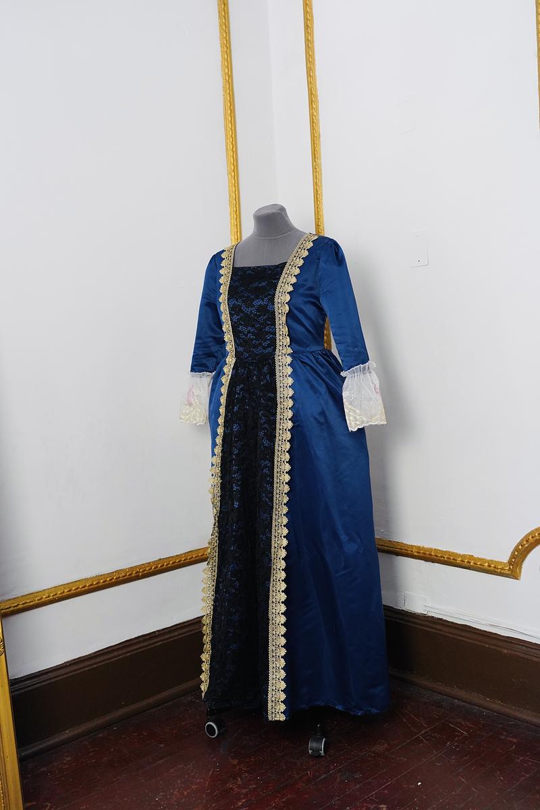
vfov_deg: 51.9
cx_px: 270
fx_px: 832
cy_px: 405
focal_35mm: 37
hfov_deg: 35.9
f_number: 5
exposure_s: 1/160
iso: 2500
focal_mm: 37
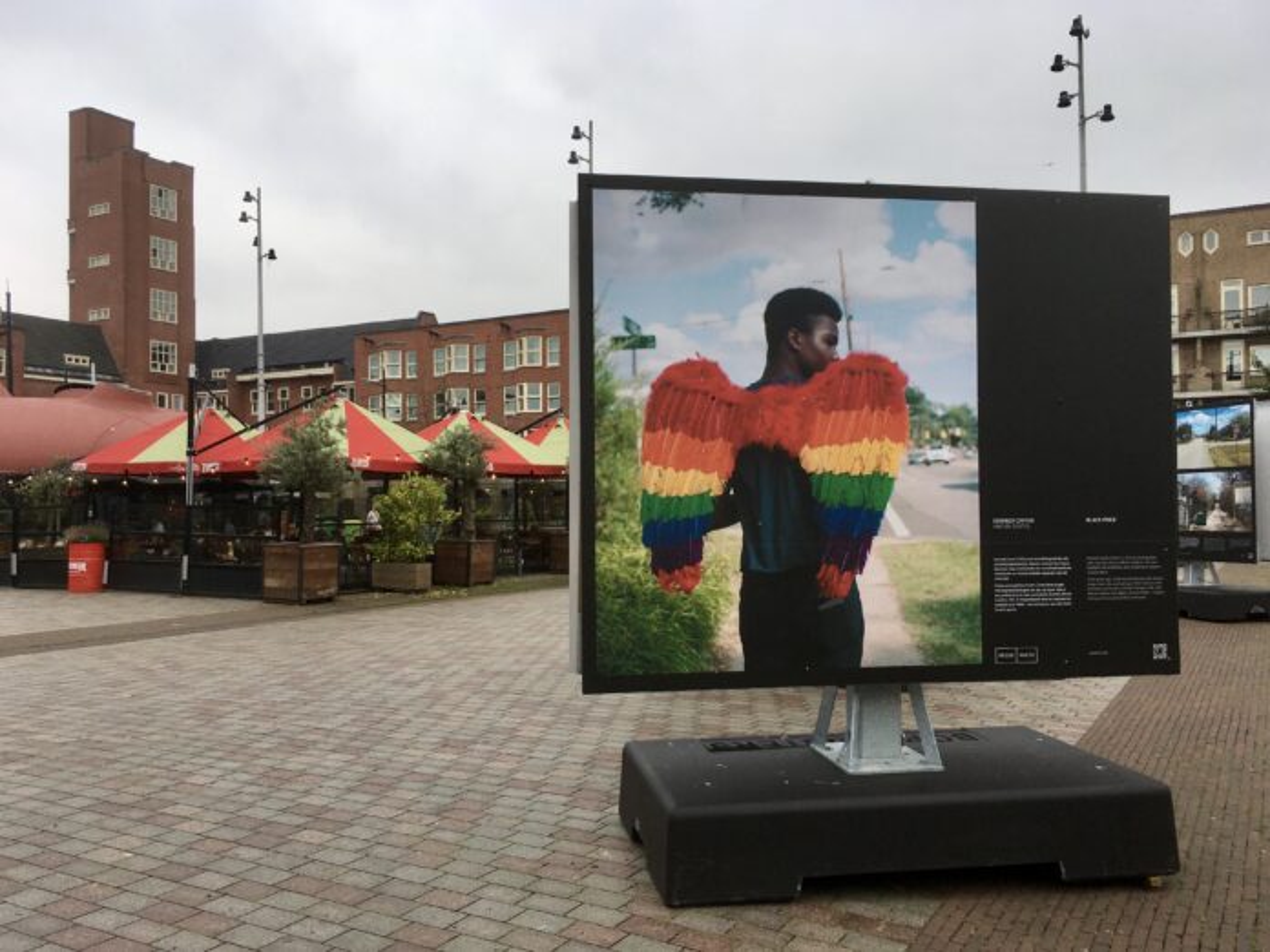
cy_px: 476
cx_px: 635
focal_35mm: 29
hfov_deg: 61.7
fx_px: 1064
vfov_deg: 48.2
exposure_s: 1/499
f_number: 2.2
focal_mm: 4.15
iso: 25
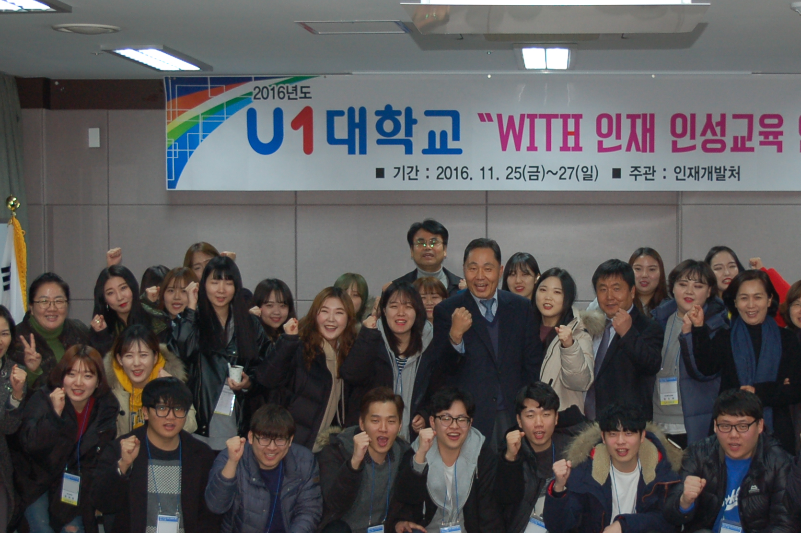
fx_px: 1621
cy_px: 327
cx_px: 465
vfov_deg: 18.6
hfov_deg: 27.7
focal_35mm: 73
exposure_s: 1/60
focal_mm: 27
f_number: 4.2
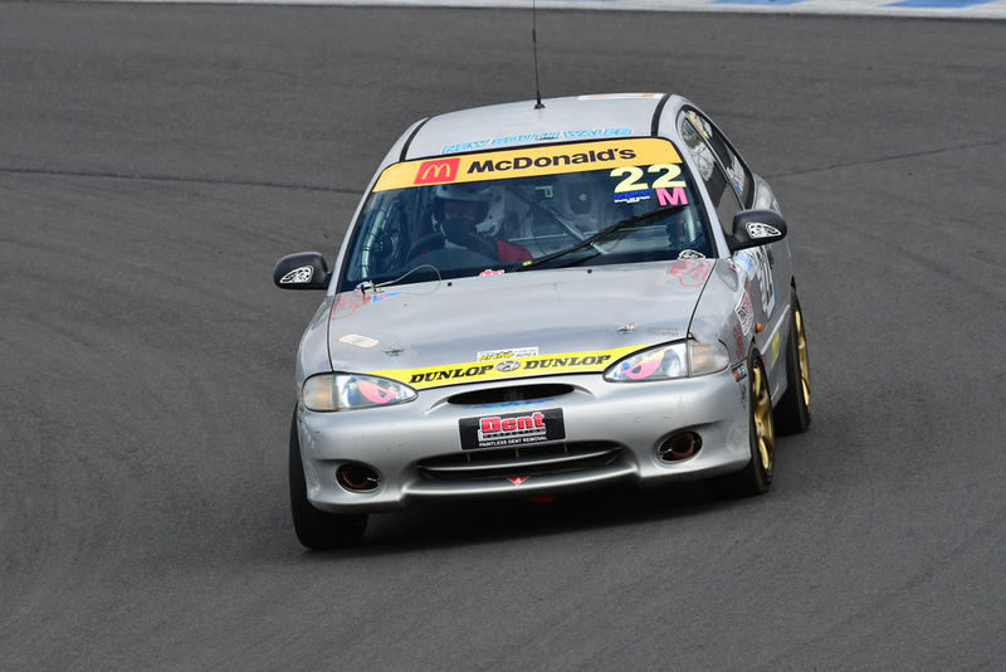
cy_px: 336
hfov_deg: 4.2
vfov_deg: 2.8
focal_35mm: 495
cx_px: 503
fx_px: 13837
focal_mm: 330
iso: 640
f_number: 10
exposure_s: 1/640
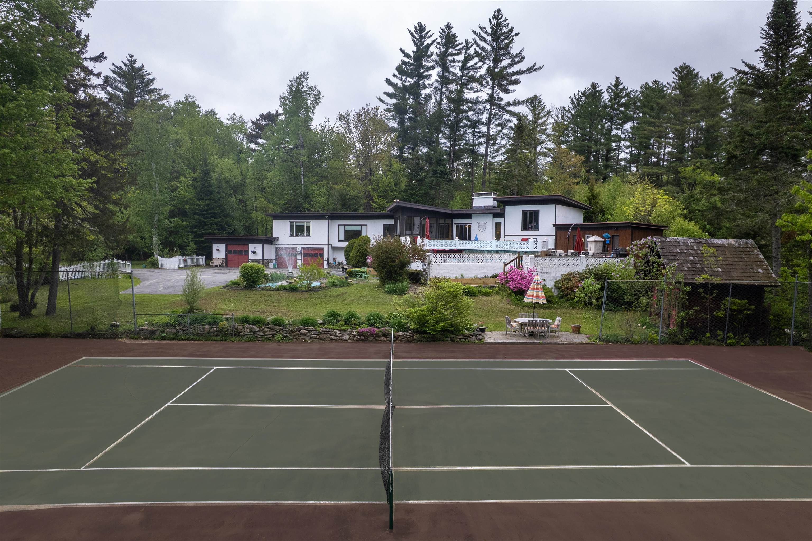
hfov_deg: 78.6
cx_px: 406
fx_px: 496
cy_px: 270
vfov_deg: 57.2
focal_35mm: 22
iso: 100
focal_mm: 8.38
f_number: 2.8
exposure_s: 1/100
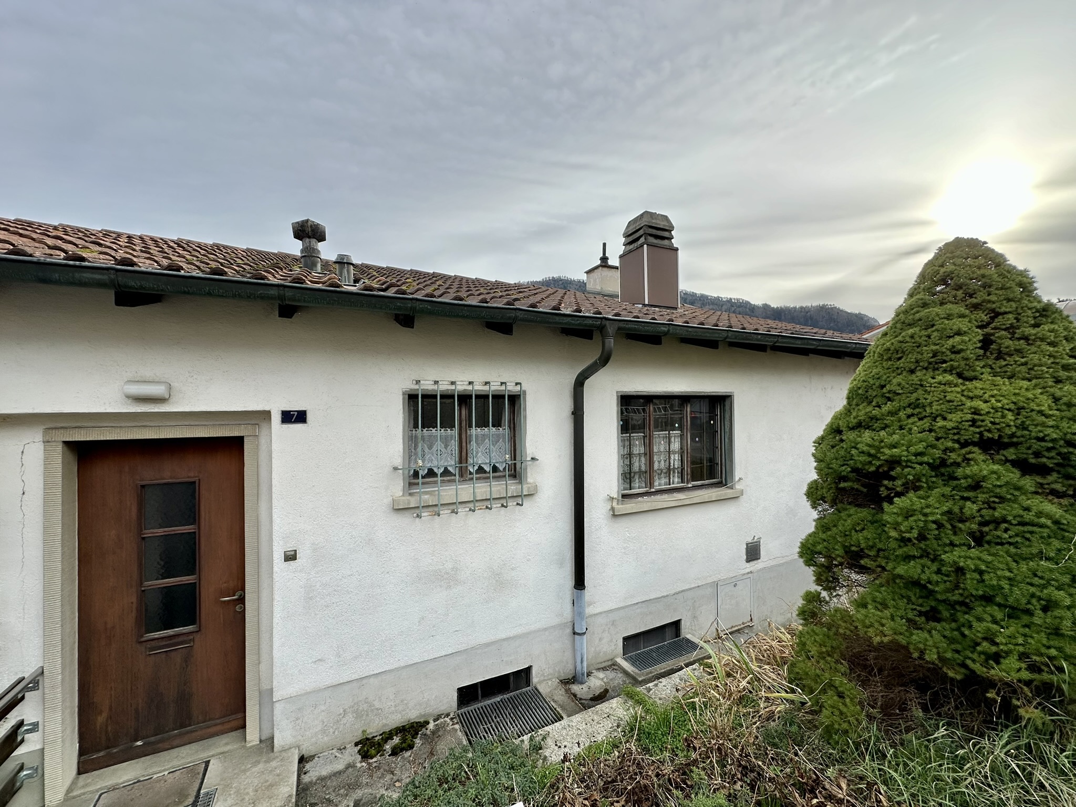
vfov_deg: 85.7
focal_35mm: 14
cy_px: 404
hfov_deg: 102.1
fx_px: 435
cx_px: 538
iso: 40
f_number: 2.2
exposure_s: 1/561
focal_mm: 2.22
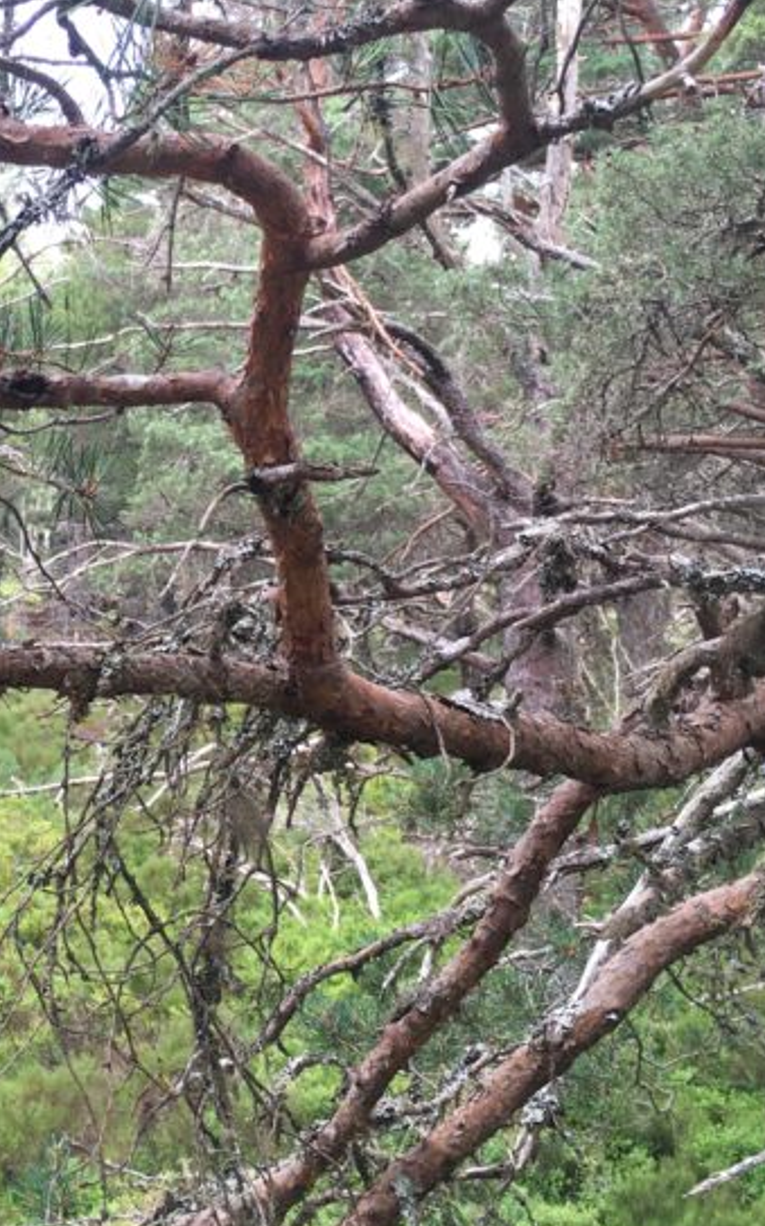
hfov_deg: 21.7
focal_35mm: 58
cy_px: 494
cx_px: 34
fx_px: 1936
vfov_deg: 35.0
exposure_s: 1/100
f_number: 2.2
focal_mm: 4.15
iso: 25
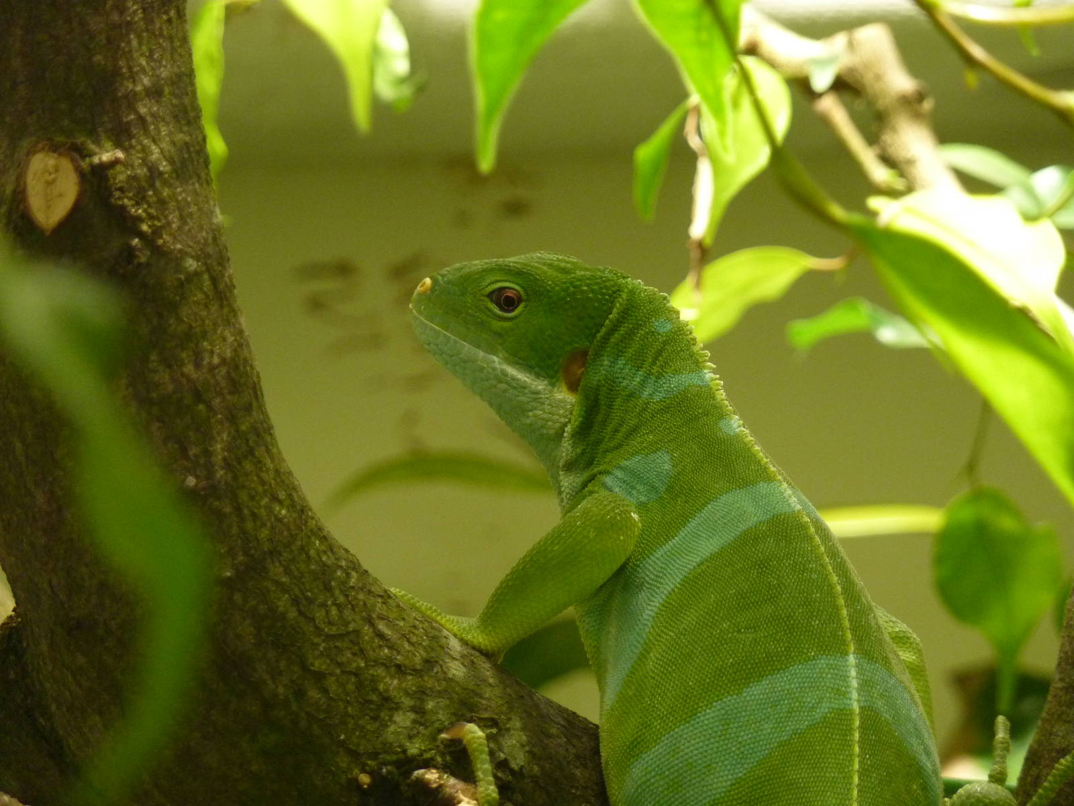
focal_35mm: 242
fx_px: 7508
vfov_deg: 6.1
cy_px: 403
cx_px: 537
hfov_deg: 8.2
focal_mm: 39.7
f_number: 4.7
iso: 400
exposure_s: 1/50
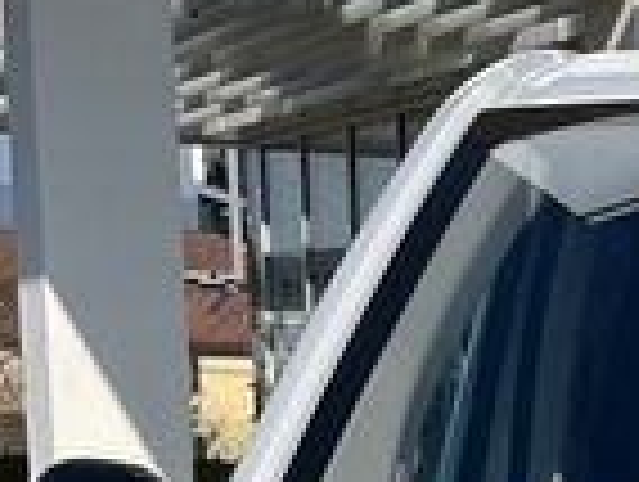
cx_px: 1206
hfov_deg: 9.9
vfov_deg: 7.2
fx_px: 3458
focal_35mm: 187
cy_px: 1410
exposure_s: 1/7874
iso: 50
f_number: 1.6
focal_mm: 5.1
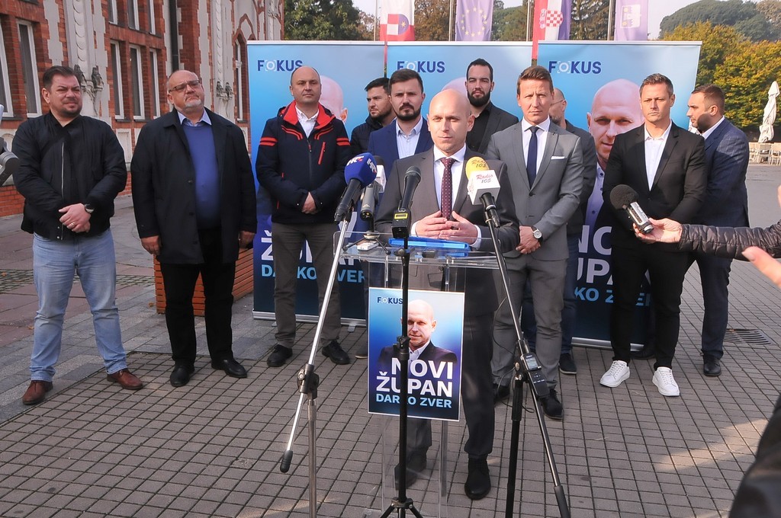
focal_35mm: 33
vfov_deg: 39.9
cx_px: 390
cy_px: 259
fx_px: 715
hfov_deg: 57.3
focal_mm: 22
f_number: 11
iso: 800
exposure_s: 1/500
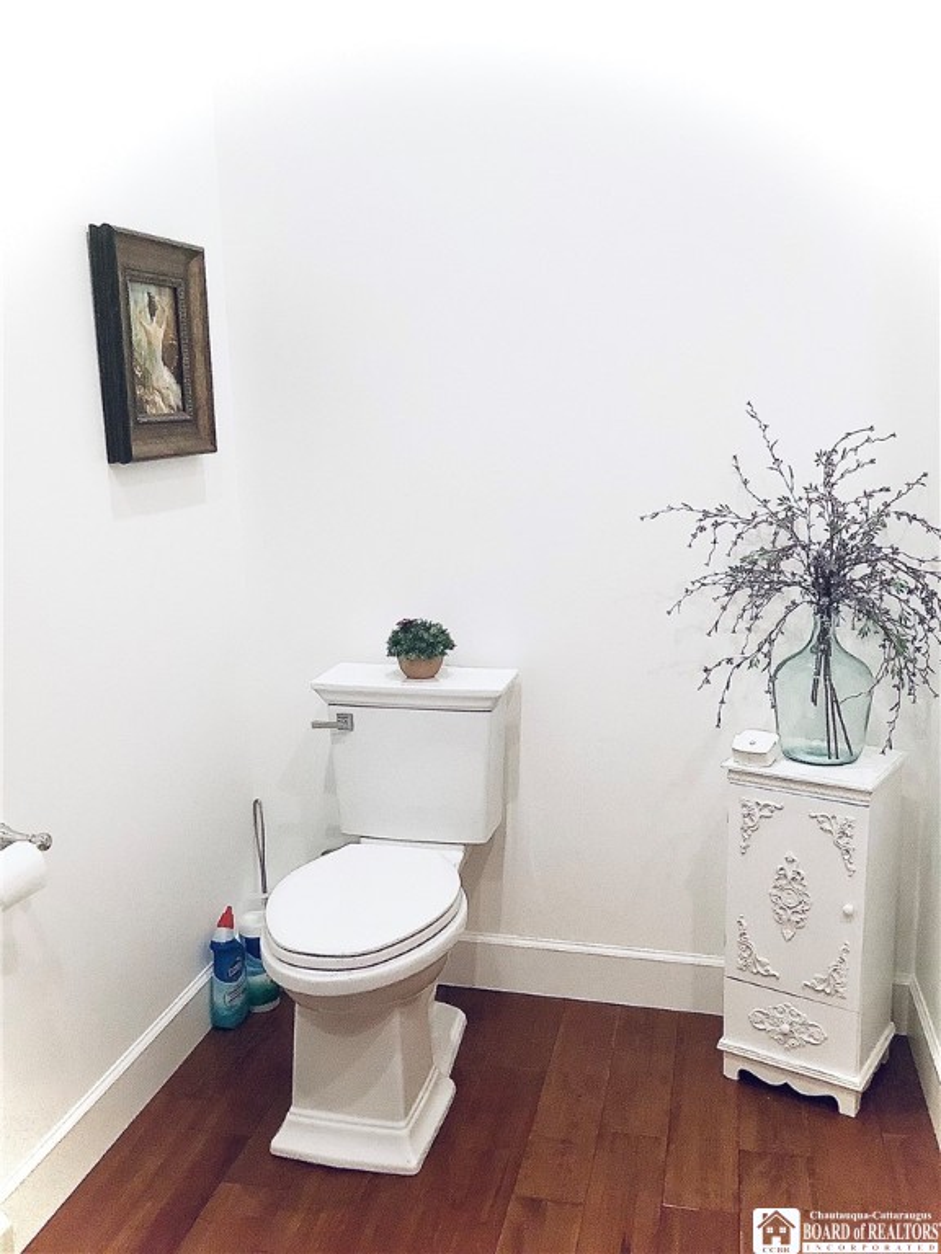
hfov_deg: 45.4
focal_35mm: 31
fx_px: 1124
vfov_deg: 58.4
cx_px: 470
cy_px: 627
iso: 125
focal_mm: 3.3
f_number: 2.4
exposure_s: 1/60
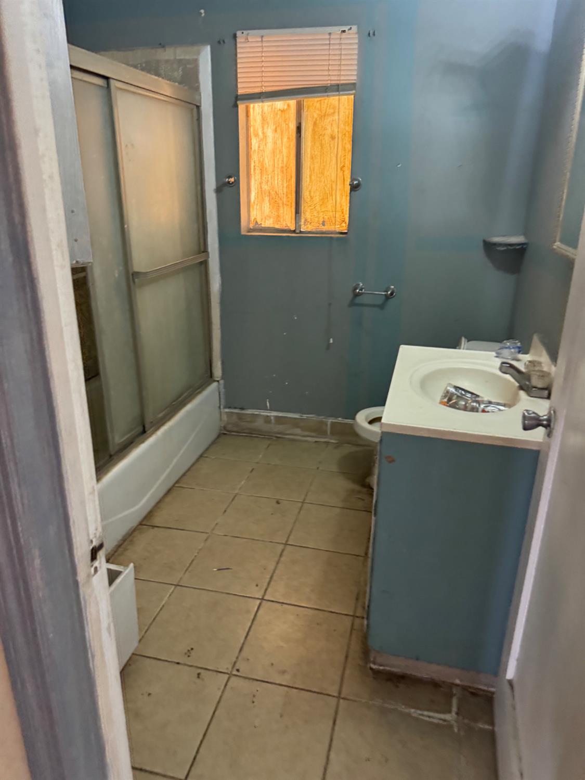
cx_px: 292
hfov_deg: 56.8
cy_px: 390
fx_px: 541
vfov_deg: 71.6
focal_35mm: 24
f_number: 1.78
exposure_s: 1/40
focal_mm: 6.76
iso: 640
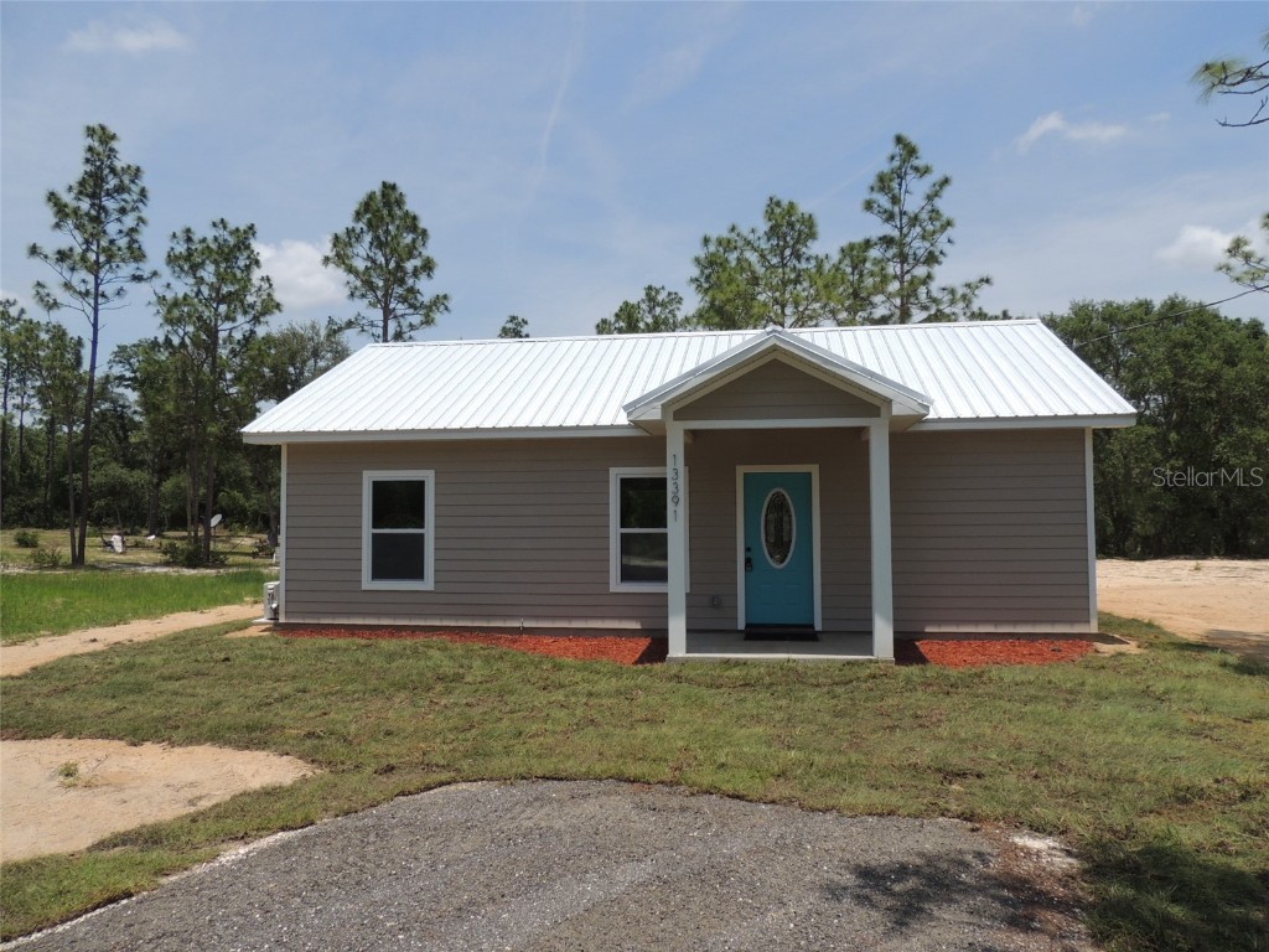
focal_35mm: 24
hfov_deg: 71.6
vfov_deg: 56.8
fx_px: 880
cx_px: 634
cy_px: 476
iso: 100
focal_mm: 4.3
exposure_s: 1/1600
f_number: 3.3
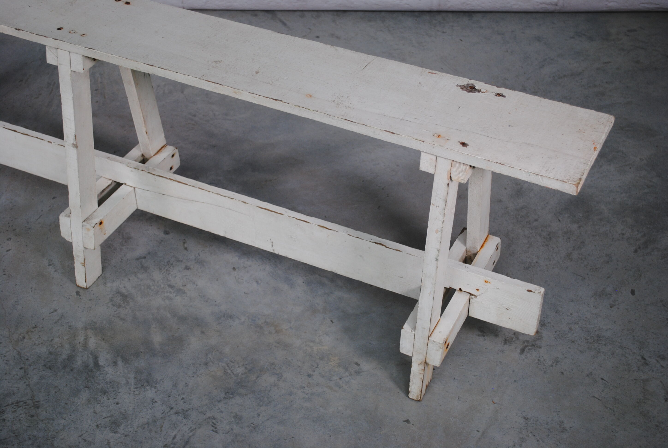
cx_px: 334
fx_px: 1004
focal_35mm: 54
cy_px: 224
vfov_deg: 25.2
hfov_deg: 36.8
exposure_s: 1/80
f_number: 5
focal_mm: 36
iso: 200
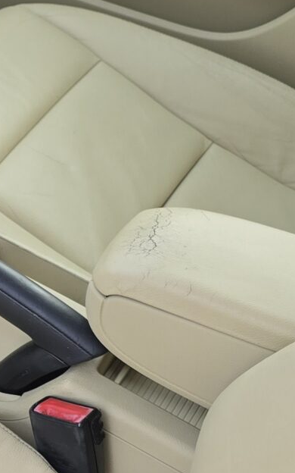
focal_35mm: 100
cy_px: 257
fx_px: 1286
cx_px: -393
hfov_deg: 11.2
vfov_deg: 20.8
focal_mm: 6.3
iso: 50
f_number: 1.7
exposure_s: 1/180
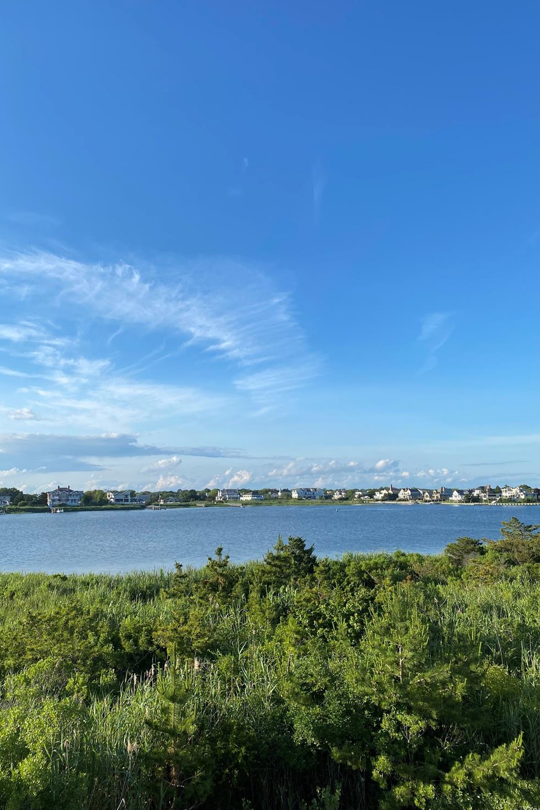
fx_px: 630
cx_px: 273
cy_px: 398
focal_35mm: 28
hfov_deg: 46.4
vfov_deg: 65.5
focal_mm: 4.25
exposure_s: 1/2315
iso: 32
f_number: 1.8
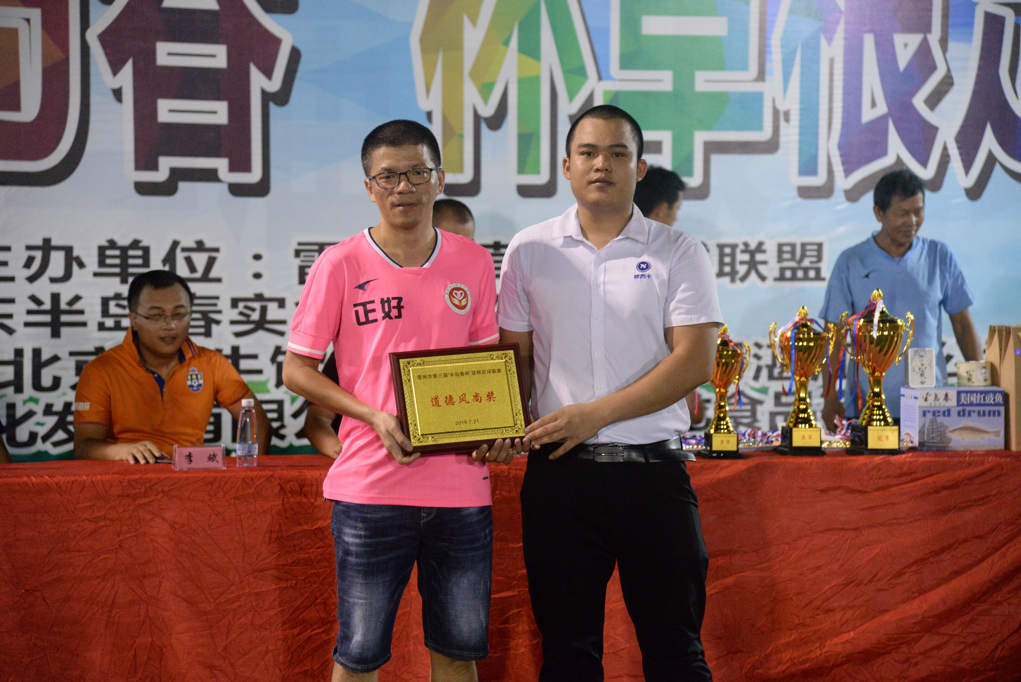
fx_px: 2440
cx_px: 510
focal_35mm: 86
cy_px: 341
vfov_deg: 15.9
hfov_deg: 23.6
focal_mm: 86
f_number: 4
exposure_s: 1/60
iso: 6400
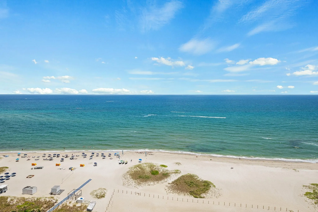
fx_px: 168
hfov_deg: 87.0
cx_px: 159
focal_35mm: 19
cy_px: 106
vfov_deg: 64.5
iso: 200
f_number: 8
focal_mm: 19
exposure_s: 1/500
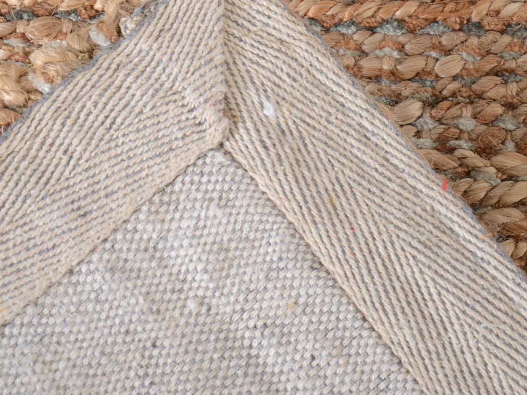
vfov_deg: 5.3
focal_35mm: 280
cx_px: 300
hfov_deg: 7.1
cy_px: 102
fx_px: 4262
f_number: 13
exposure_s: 1/200
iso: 125
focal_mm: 105
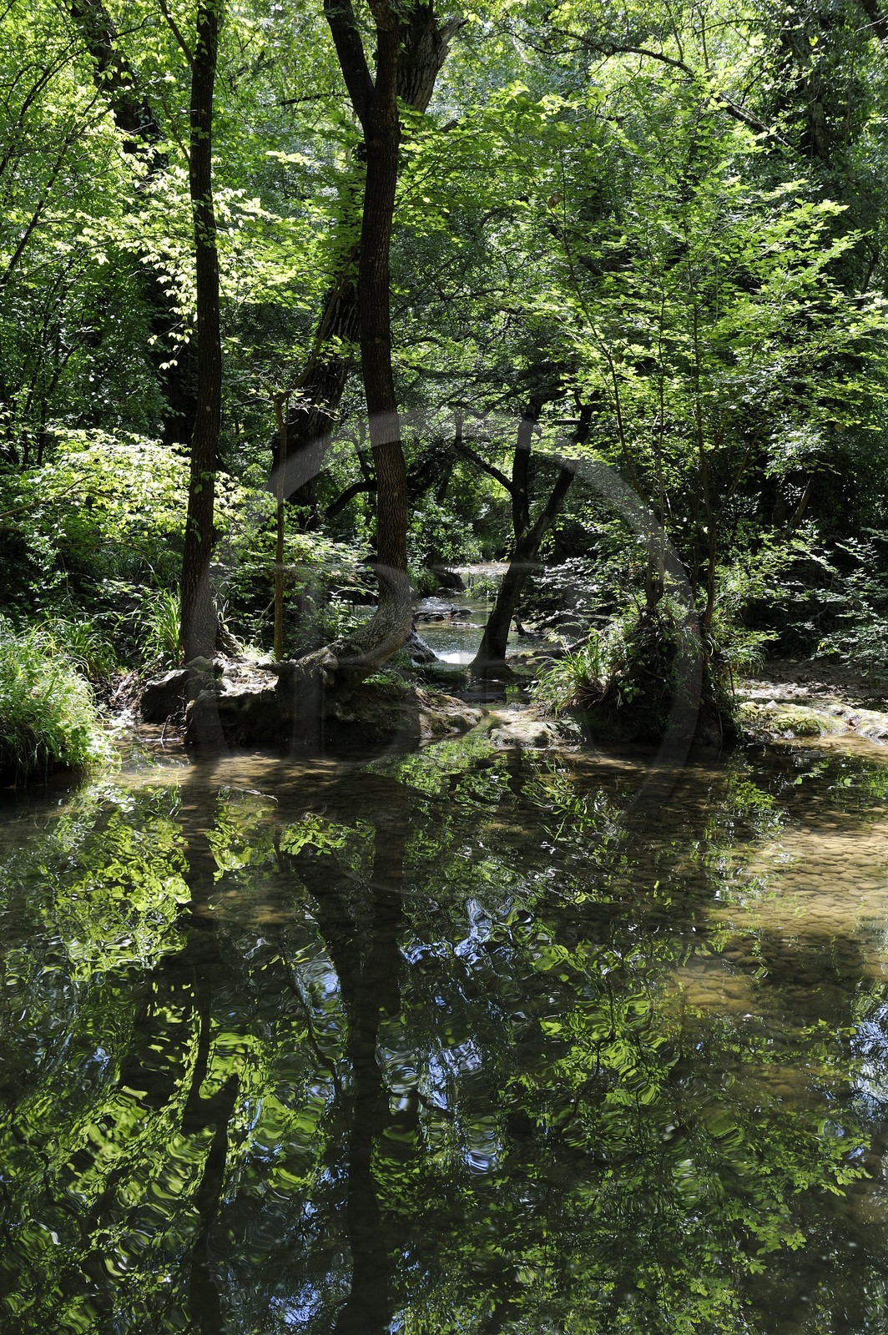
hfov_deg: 29.8
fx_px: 1668
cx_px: 444
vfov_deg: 43.6
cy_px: 668
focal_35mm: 45
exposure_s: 1/160
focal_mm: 45
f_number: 6.3
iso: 400
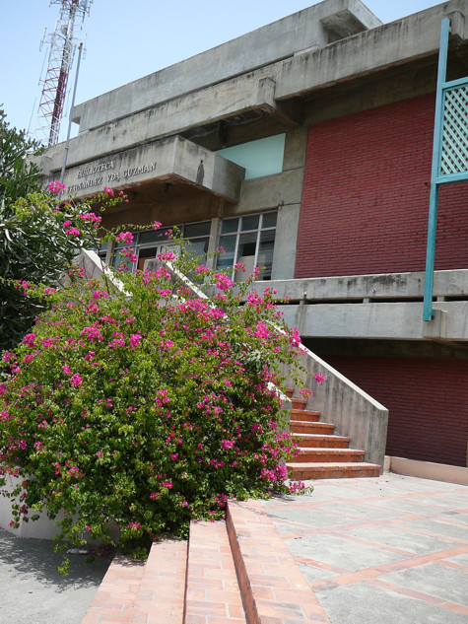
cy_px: 312
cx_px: 234
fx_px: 631
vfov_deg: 52.6
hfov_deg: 40.7
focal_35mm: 35
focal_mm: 5.2
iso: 80
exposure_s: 1/640
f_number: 2.8
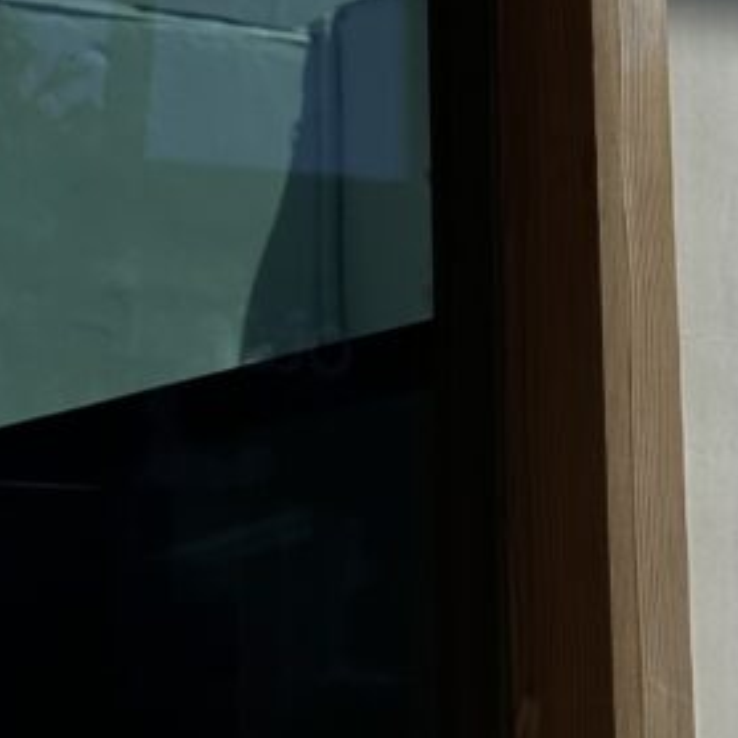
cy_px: -608
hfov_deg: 11.2
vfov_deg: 10.5
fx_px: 3763
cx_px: 611
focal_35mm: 156
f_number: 1.78
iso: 64
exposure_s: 1/15873
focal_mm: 6.86
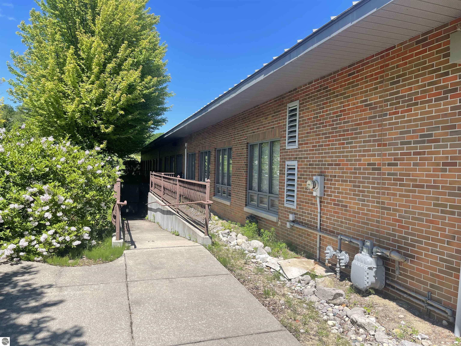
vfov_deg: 53.1
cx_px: 230
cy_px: 173
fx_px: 346
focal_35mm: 26
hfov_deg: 67.3
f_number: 1.6
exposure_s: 1/2165
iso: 32
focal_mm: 5.1
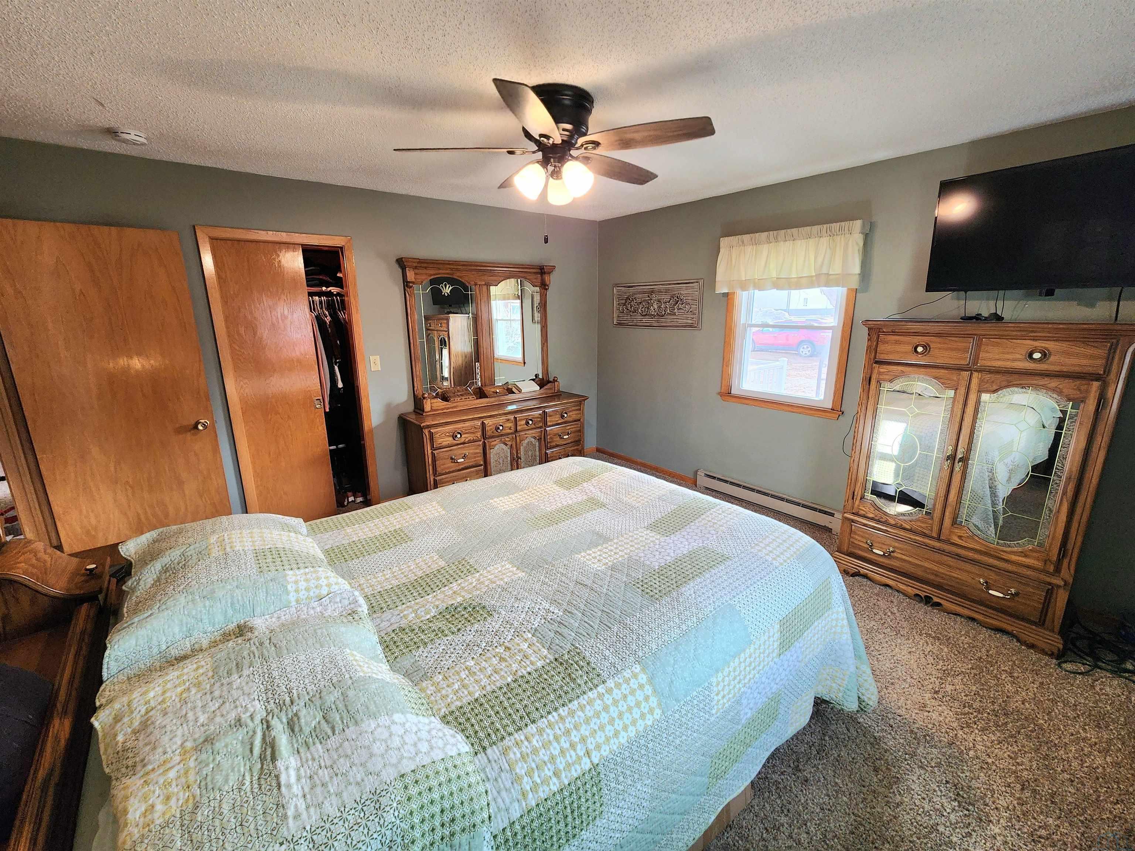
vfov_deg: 89.9
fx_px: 426
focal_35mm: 13
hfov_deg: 106.2
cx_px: 568
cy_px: 426
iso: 160
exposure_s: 1/60.2
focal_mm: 2.2
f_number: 2.2
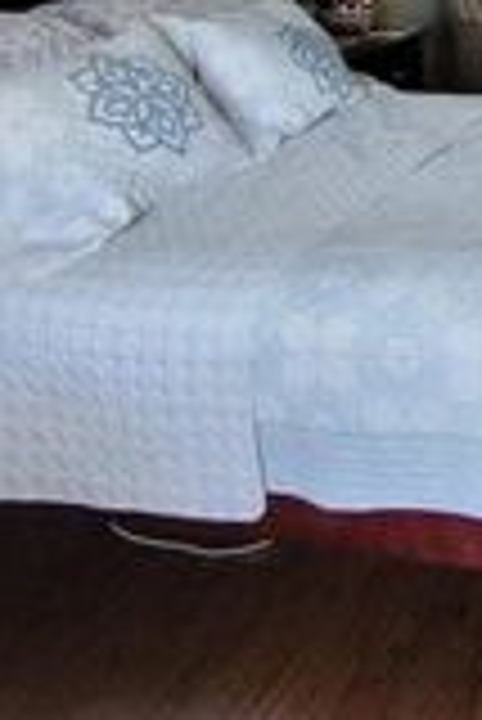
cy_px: 117
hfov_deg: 24.8
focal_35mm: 45
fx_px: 902
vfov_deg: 41.2
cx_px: 673
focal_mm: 1.74
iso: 400
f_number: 2.2
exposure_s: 1/60
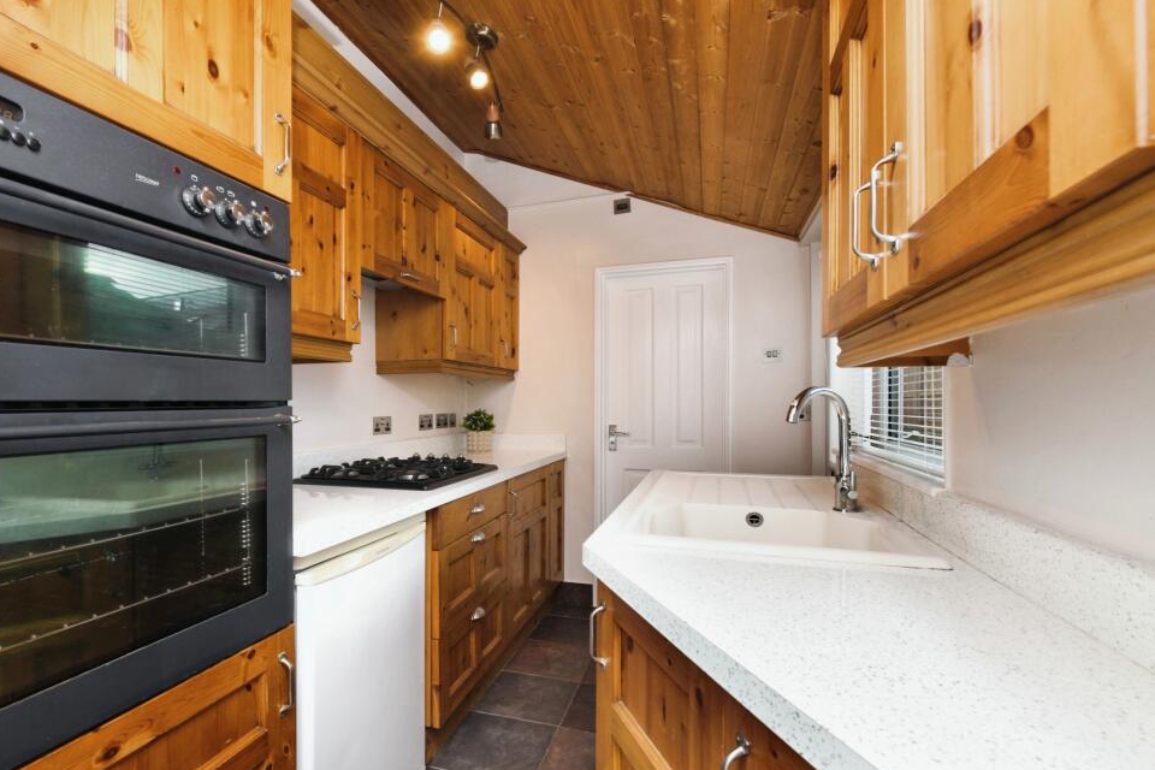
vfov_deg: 73.7
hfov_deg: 96.7
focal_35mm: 16
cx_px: 581
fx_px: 513
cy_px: 404
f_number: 10
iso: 400
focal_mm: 15
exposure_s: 1/60
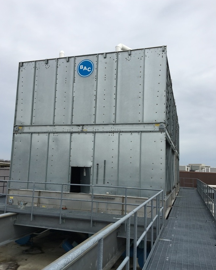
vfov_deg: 57.2
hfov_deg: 47.1
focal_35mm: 31
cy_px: 137
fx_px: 248
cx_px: 107
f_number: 2.2
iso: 25
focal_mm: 4.15
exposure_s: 1/1832
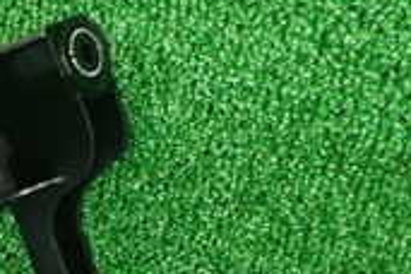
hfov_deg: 16.7
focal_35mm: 117
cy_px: 392
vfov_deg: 11.3
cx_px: -87
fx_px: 1336
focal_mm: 5.79
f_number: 2.4
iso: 800
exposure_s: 1/15
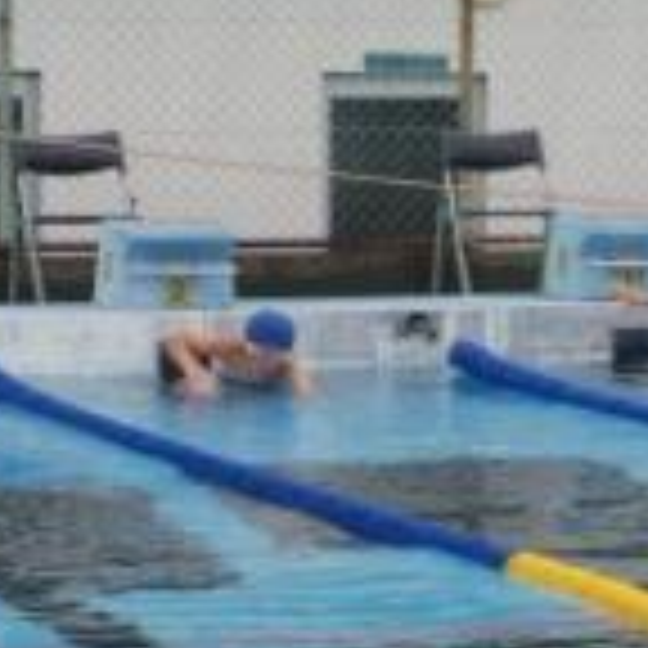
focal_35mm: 198
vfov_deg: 8.8
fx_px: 4193
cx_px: 796
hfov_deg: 8.7
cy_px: 630
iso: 125
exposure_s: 1/500
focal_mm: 13
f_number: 4.5
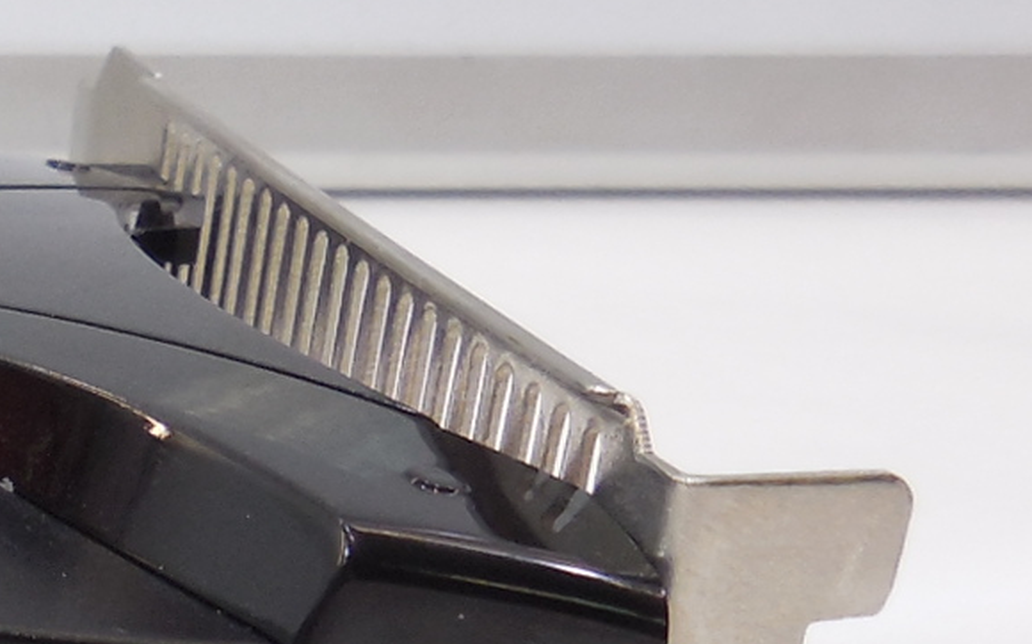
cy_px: 934
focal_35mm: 108
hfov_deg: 15.7
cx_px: -959
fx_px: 3036
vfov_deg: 11.6
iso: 125
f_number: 3.5
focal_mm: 4.6
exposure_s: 1/40
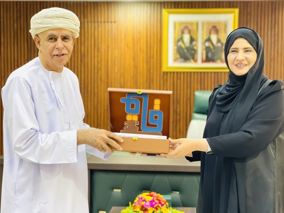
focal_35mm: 64
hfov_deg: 30.3
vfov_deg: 22.9
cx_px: 142
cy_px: 106
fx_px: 525
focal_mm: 7.5
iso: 200
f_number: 2.2
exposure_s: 1/33
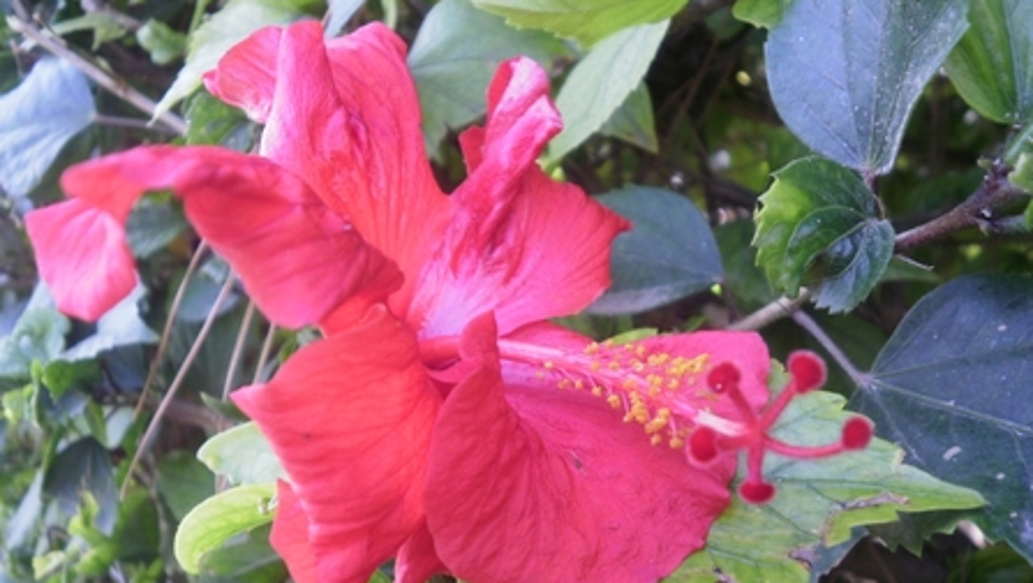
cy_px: 352
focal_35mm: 34
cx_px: 515
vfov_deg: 34.6
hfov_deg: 58.0
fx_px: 932
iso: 100
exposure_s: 1/60
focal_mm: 5.45
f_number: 2.9
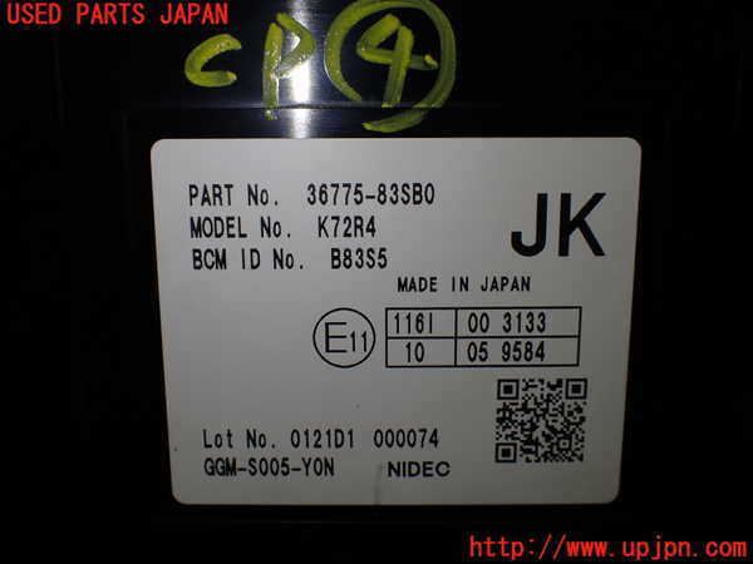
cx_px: 376
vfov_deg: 46.8
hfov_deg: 60.0
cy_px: 282
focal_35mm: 30
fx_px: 653
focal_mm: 5.4
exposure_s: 1/160
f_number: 3.2
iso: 100
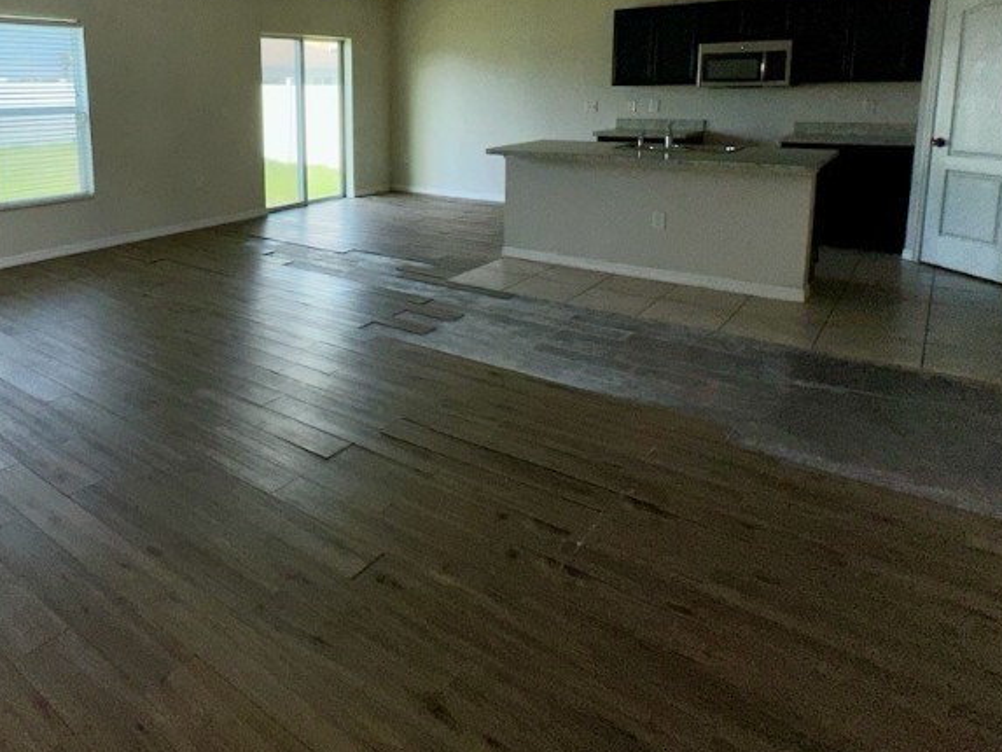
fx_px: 724
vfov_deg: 52.7
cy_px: 198
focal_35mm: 25
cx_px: 350
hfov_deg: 67.8
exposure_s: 1/364
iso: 32
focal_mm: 2.22
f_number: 2.2
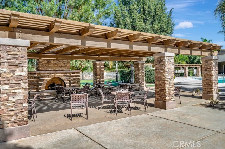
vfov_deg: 48.6
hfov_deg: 68.4
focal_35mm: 26
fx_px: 165
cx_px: 112
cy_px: 74
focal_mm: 26.5
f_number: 8
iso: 400
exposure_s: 1/800
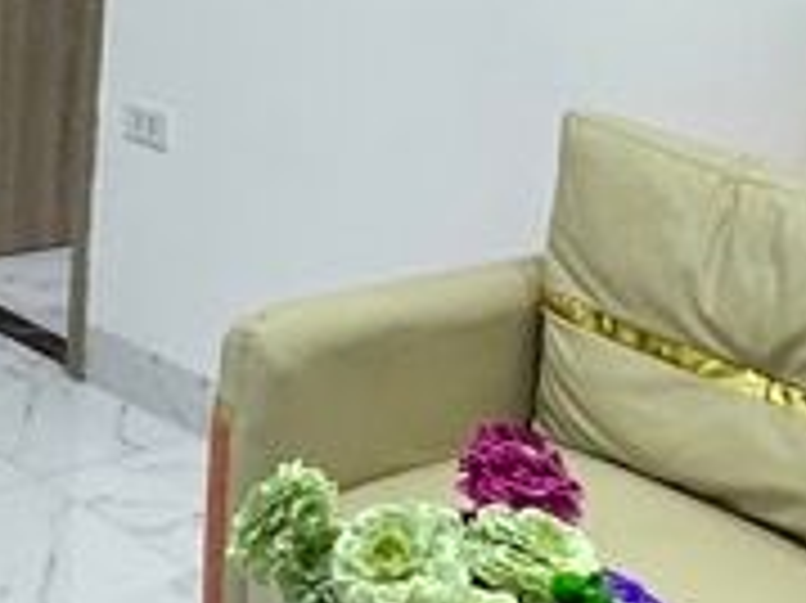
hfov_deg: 22.9
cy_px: -99
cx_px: -95
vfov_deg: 17.6
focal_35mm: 80
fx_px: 1861
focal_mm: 2.22
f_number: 2.2
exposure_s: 1/100
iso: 200
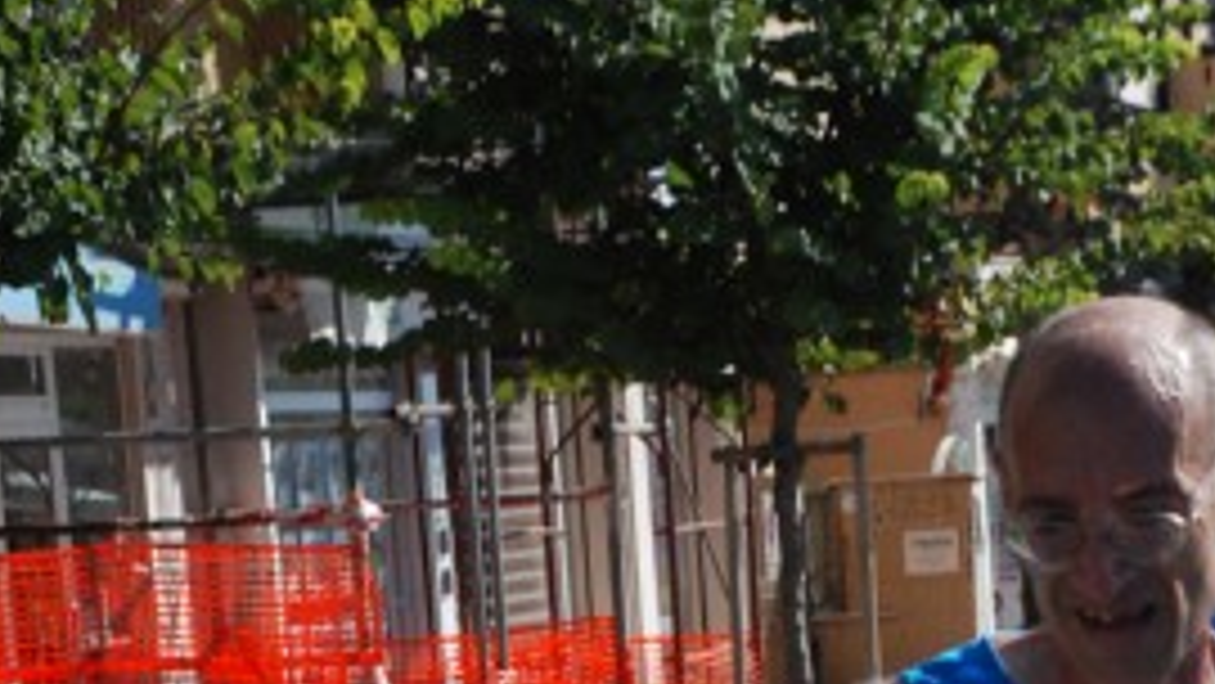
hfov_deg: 9.9
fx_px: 6992
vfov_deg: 5.5
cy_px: 1318
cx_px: 794
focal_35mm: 217
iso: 1000
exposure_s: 1/2000
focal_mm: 62
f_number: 7.1
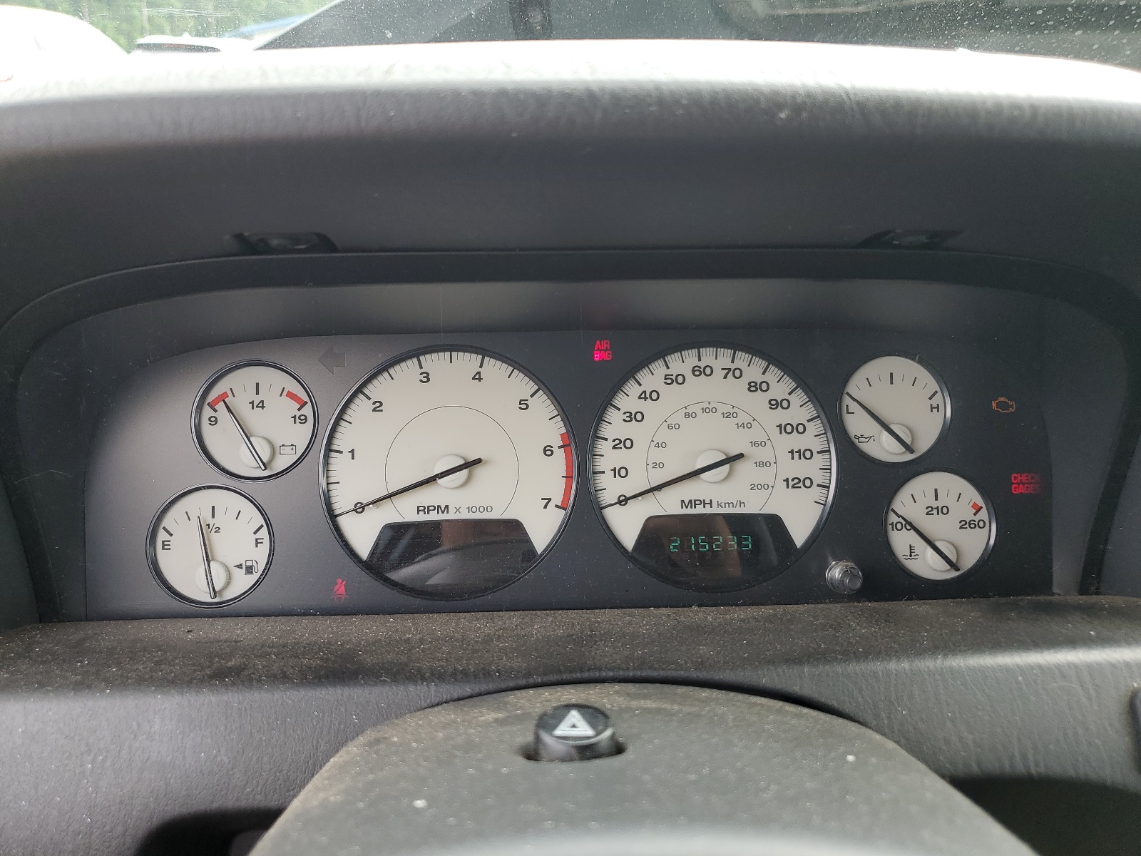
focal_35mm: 26
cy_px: 428
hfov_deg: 67.3
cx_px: 570
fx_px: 857
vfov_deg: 53.1
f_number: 1.5
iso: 50
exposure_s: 1/189
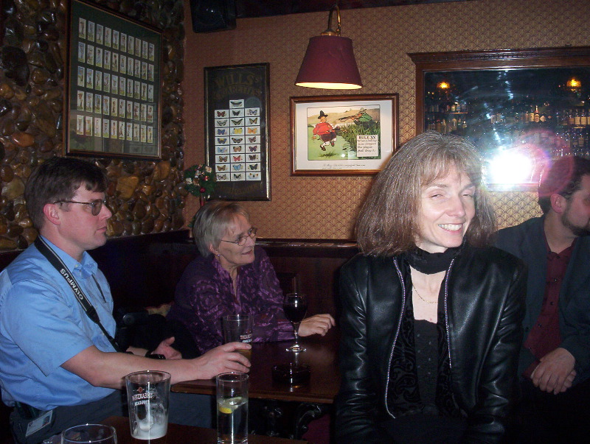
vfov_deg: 36.9
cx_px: 295
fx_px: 666
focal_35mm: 39
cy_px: 222
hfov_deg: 47.8
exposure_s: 1/30
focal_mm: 6
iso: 140
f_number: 4.5
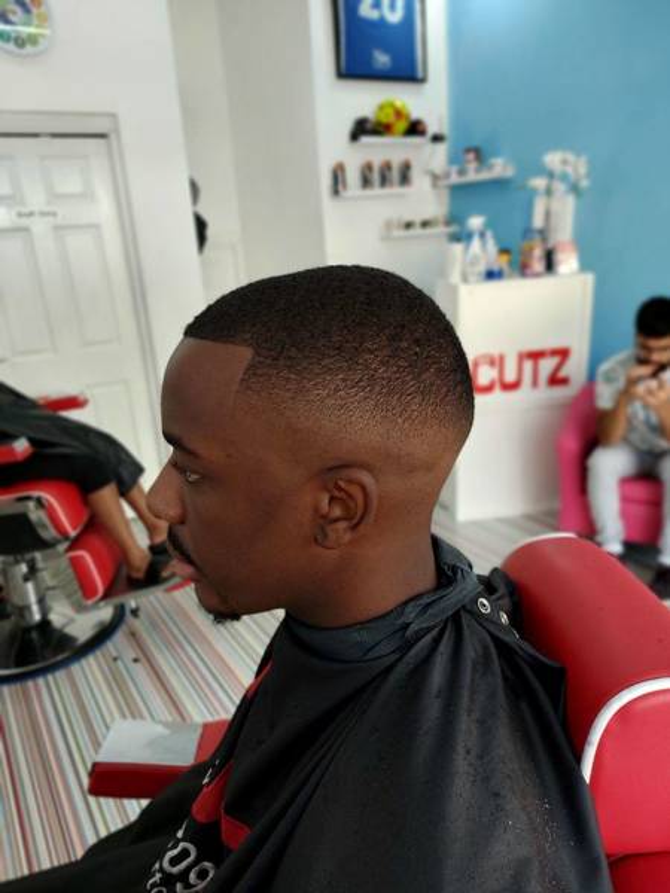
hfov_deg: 56.8
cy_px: 446
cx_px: 335
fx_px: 619
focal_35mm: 24
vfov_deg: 71.6
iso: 32
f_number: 1.8
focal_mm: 5.23
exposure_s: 1/50
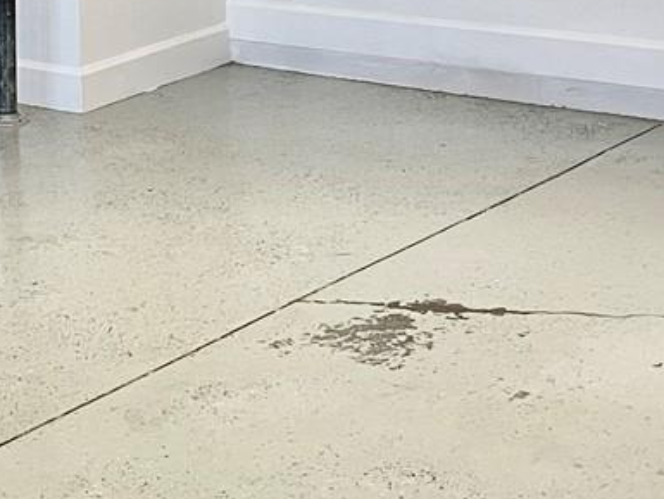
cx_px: 19
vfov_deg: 13.1
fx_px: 2072
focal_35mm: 108
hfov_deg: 17.8
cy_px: -205
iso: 200
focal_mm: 5.1
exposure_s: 1/60
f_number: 1.6
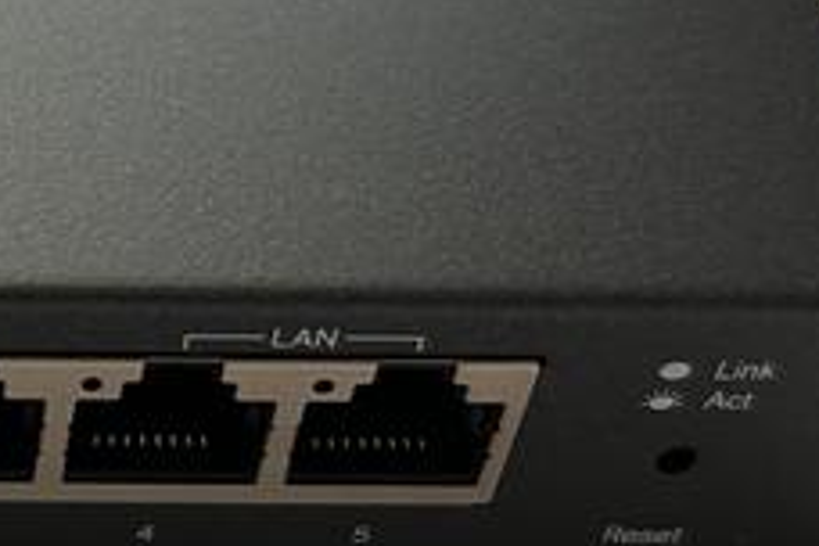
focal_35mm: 95
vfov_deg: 14.4
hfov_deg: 19.6
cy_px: 198
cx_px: -277
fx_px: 2161
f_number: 1.5
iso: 160
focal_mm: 5.7
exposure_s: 1/60
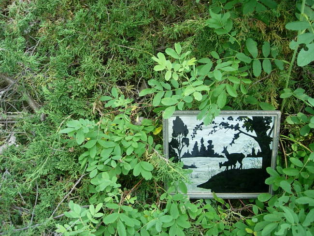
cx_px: 157
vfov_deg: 37.7
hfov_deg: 49.0
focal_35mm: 38
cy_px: 118
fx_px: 345
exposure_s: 1/36.9
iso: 64
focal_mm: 7.8
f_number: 2.8
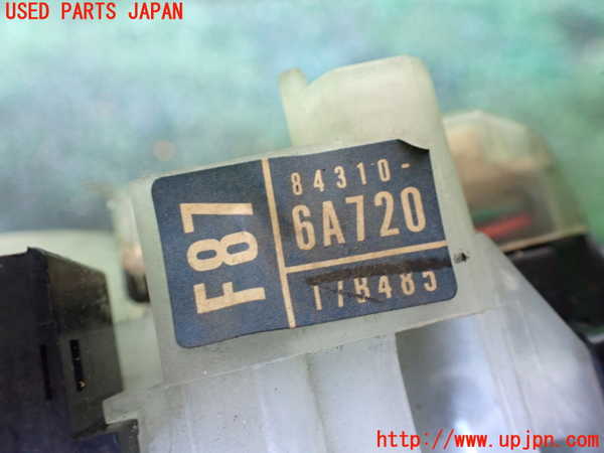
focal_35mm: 30
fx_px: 523
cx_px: 302
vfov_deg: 46.8
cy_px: 226
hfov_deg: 60.0
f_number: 2.3
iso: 800
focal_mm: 5.4
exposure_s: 1/40
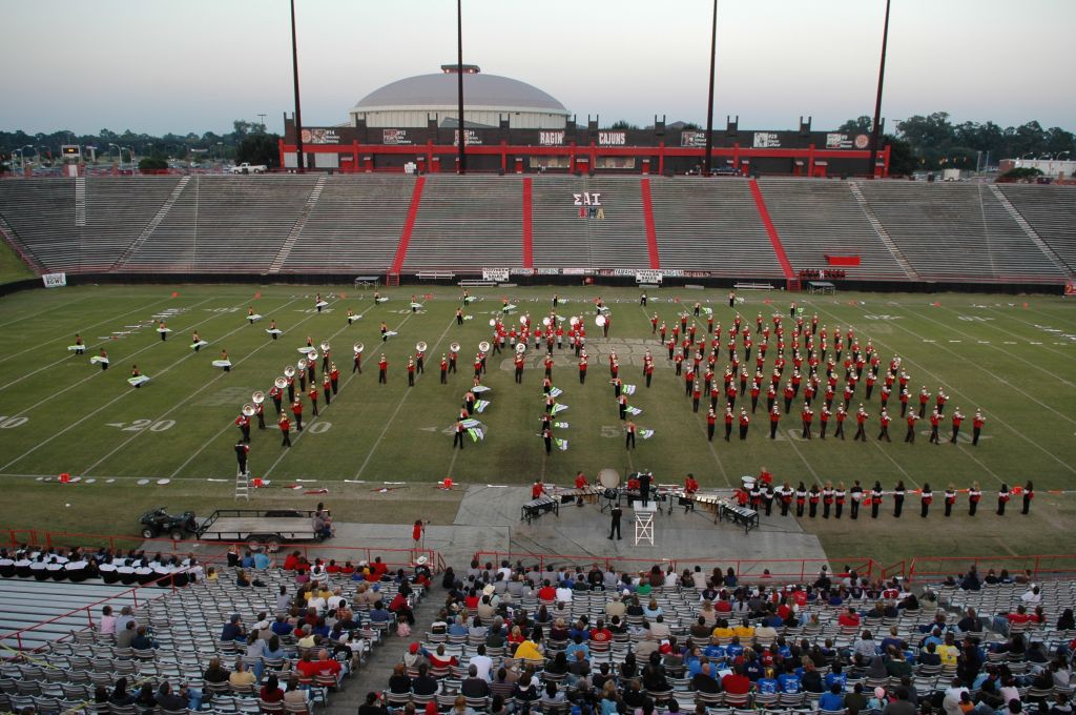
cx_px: 538
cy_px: 358
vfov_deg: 50.3
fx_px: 761
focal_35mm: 26
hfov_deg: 70.5
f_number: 4.5
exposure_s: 1/80
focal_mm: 17
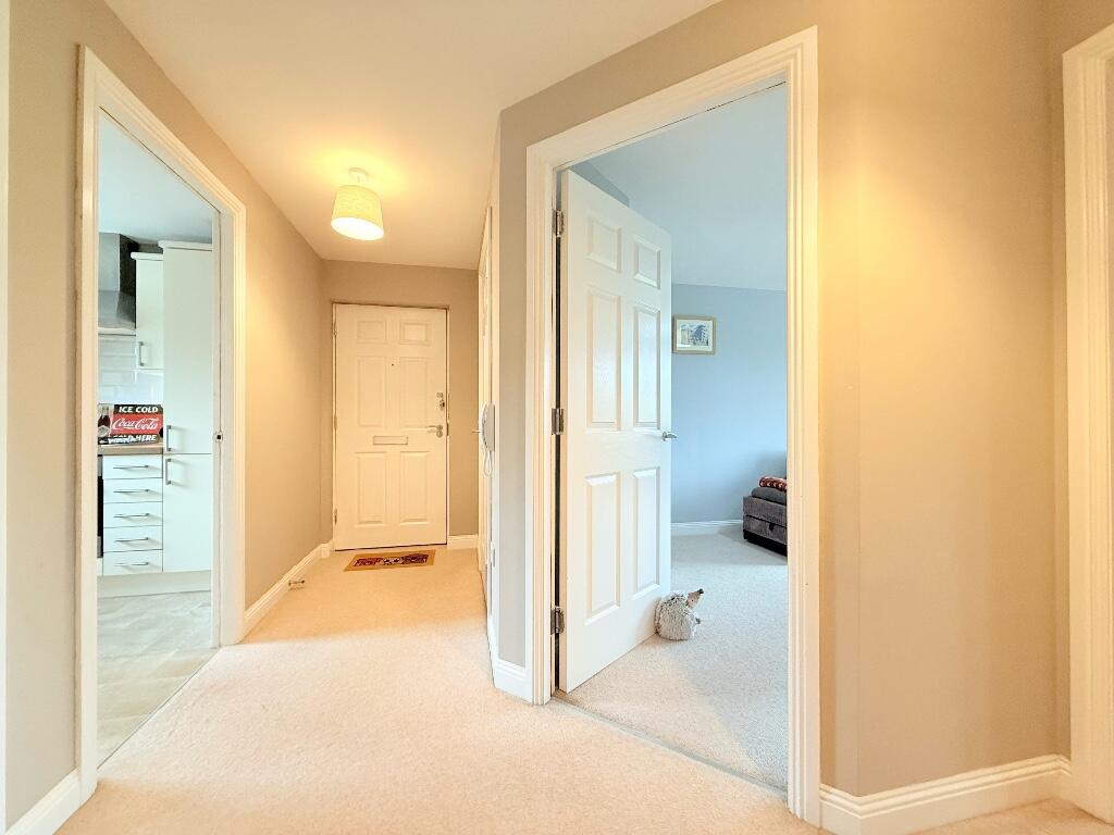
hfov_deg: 102.1
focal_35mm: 14
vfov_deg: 85.7
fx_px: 451
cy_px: 418
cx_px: 557
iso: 250
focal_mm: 2.22
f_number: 2.2
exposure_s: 1/50
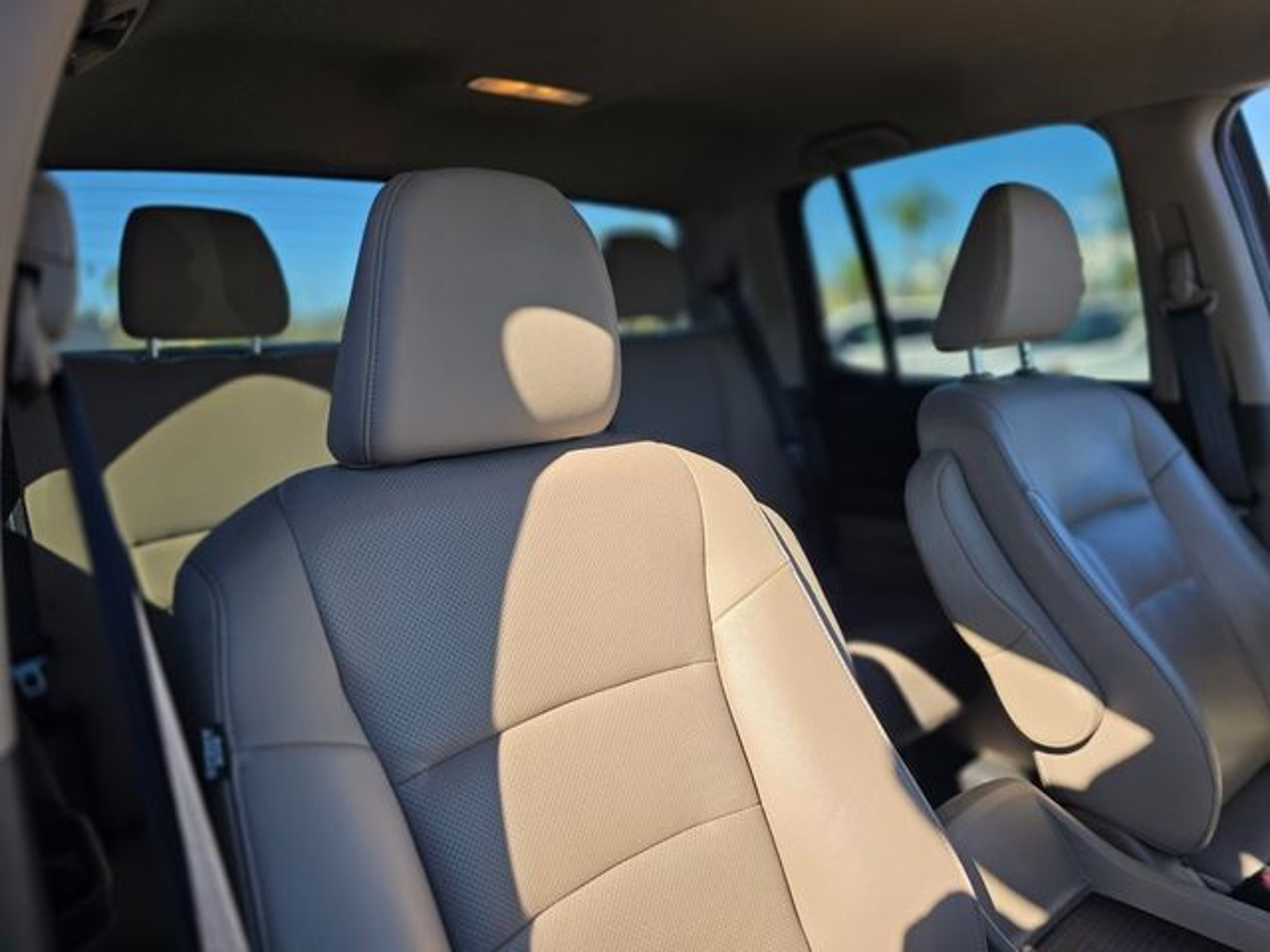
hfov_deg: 73.9
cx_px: 635
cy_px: 476
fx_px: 844
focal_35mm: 23
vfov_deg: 58.9
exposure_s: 1/1930
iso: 80
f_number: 1.7
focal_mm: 6.3
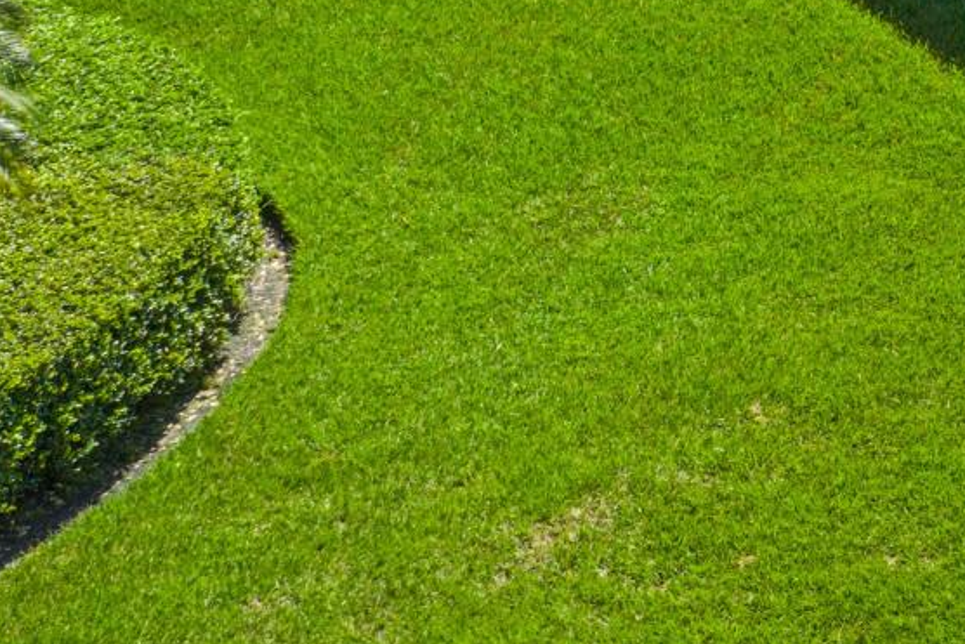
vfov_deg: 8.4
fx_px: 4048
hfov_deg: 11.6
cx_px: 2170
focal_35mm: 151
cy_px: -840
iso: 100
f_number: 5
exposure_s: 1/100
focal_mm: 14.45
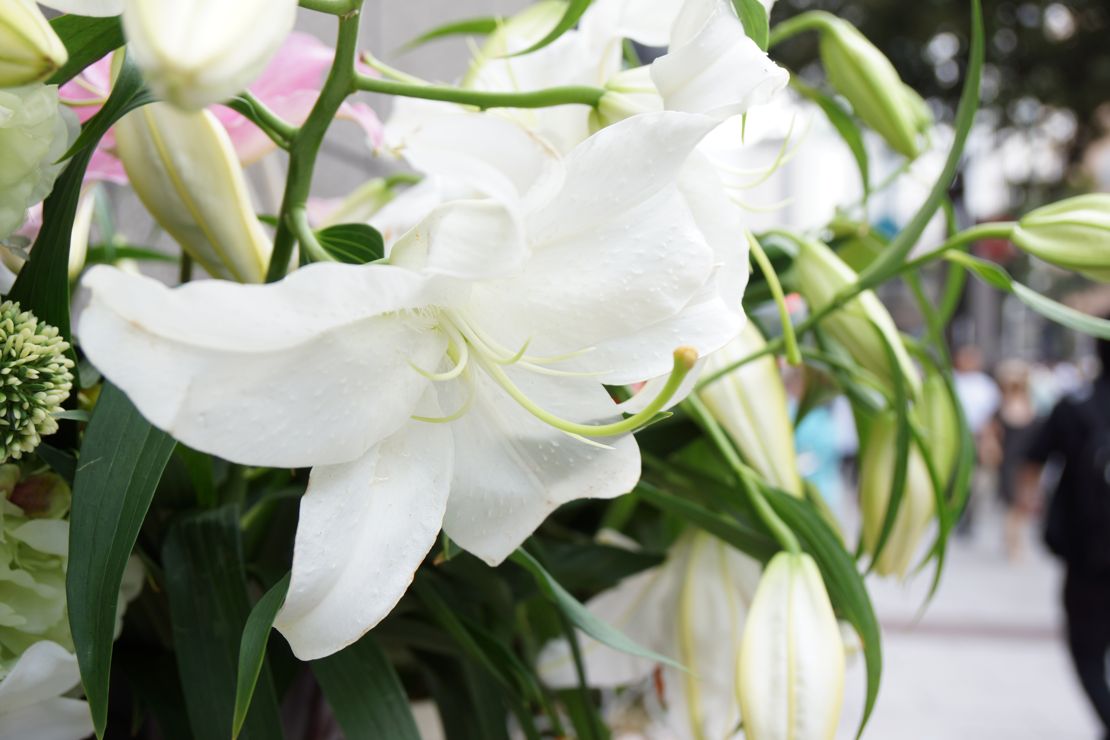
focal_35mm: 40
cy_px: 370
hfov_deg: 48.5
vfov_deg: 33.4
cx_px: 555
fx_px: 1233
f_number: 4
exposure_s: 1/60
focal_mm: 27
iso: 100
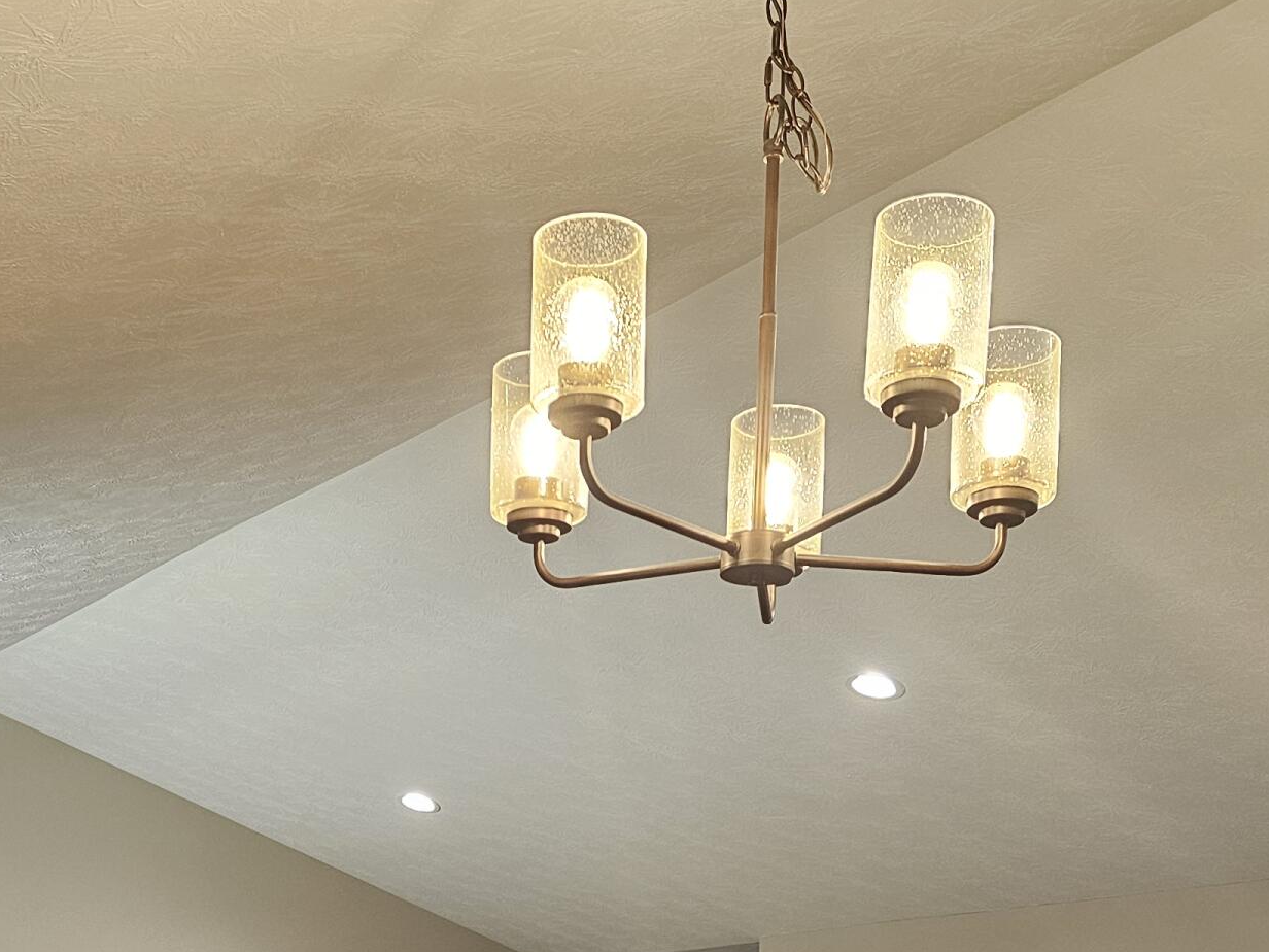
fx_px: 2053
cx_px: 431
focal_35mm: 56
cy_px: 1082
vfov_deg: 24.2
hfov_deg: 34.1
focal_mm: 6.3
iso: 200
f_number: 1.7
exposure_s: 1/120
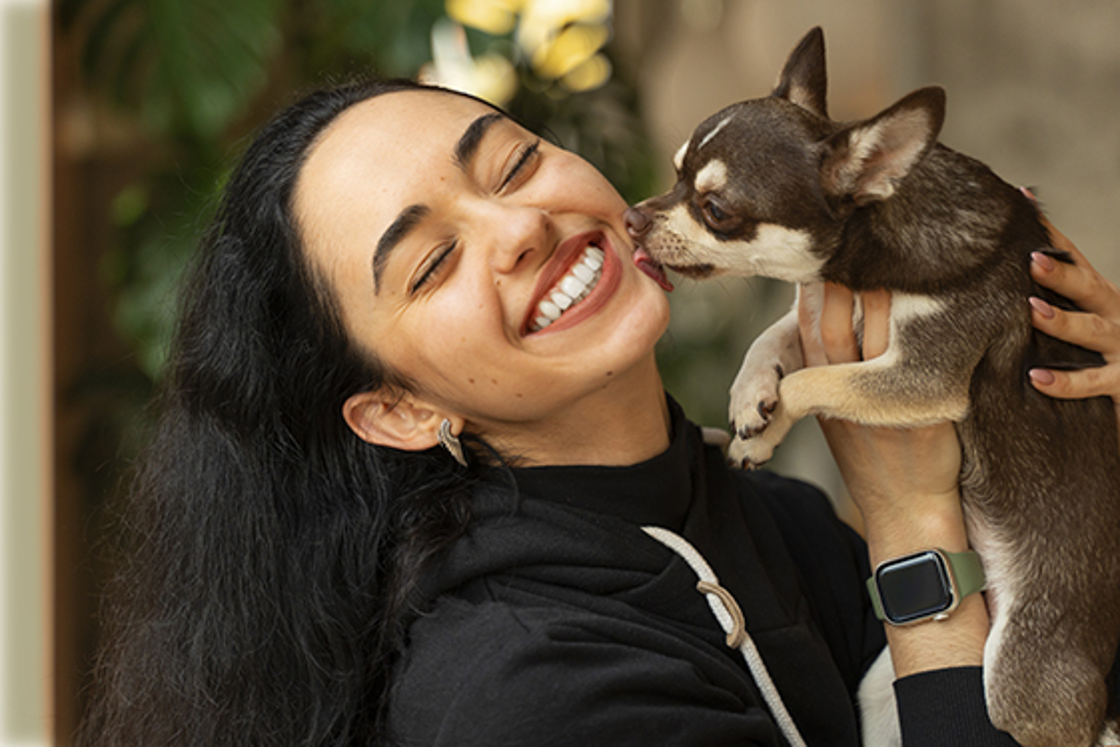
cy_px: 374
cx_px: 560
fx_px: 2146
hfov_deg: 29.2
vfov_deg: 19.7
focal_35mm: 69
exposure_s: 1/250
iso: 800
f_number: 2.8
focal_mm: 69
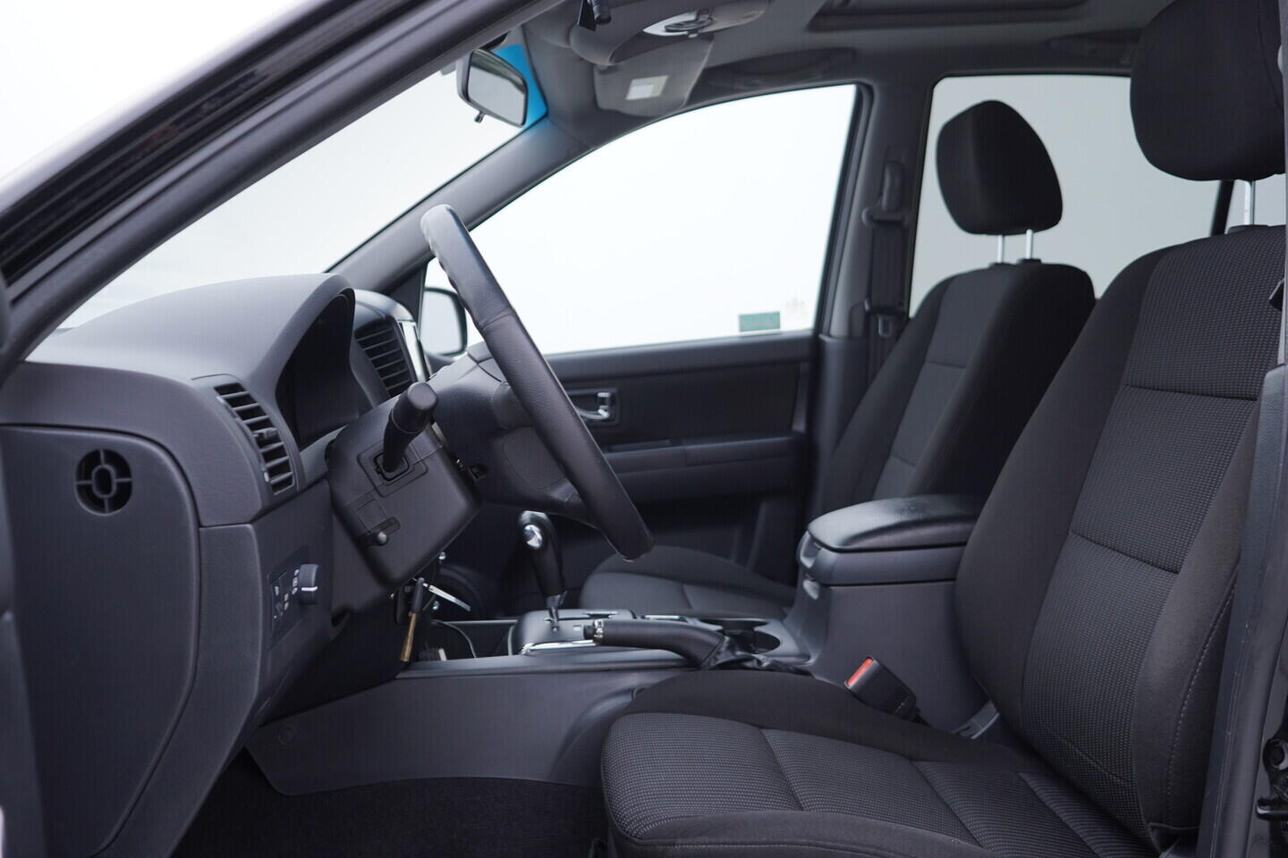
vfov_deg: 36.9
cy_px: 429
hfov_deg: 53.1
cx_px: 644
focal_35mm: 36
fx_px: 1288
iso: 125
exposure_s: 1/50
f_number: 3.2
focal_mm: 24
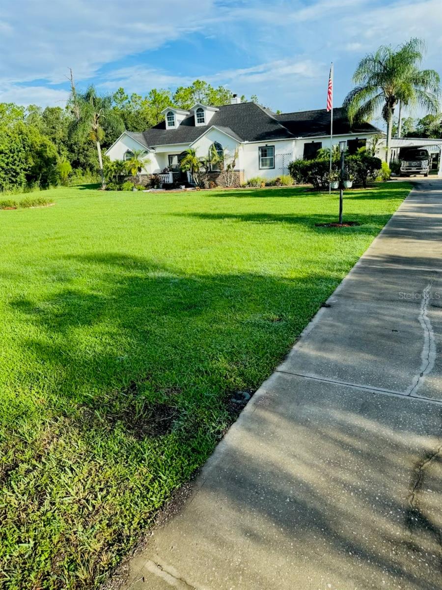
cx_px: 221
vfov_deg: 71.6
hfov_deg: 56.8
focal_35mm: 24
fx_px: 409
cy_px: 295
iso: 80
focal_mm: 6.76
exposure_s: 1/1721
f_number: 1.78
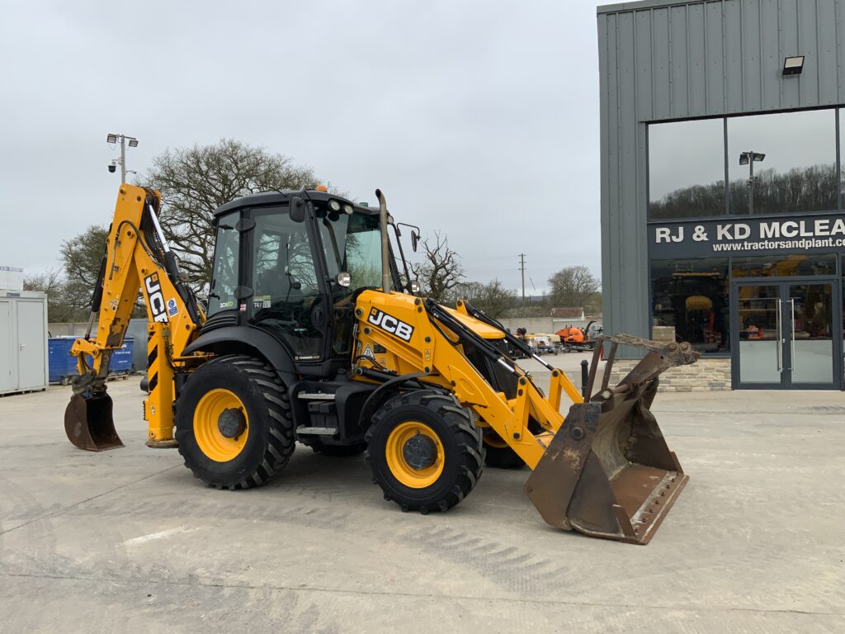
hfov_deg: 61.7
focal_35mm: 29
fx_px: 708
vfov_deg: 48.2
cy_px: 317
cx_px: 422
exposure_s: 1/422
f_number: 1.8
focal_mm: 3
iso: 16
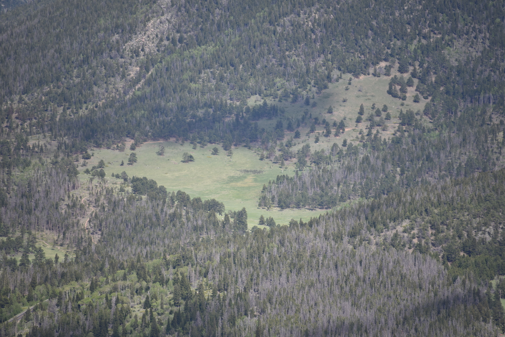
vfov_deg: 4.6
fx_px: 4209
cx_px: 252
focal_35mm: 300
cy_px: 168
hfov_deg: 6.9
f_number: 5.6
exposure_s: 1/640
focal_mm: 300
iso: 180
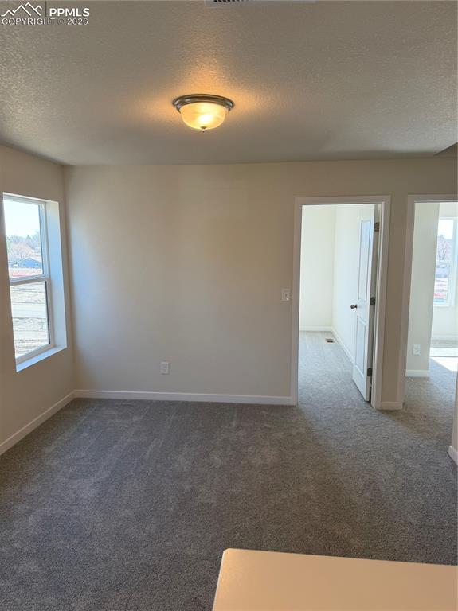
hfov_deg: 56.8
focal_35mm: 24
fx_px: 424
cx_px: 229
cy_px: 306
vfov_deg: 71.6
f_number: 1.78
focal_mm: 6.76
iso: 100
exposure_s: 1/140
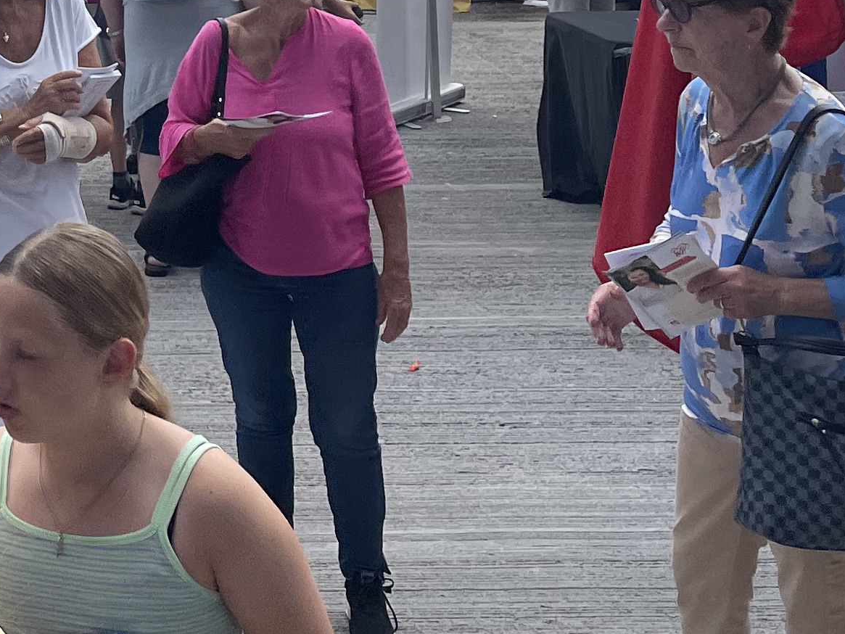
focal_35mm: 90
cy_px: -387
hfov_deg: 20.1
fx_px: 2197
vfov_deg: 14.9
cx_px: -219
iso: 32
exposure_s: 1/3509
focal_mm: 4.2
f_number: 1.6
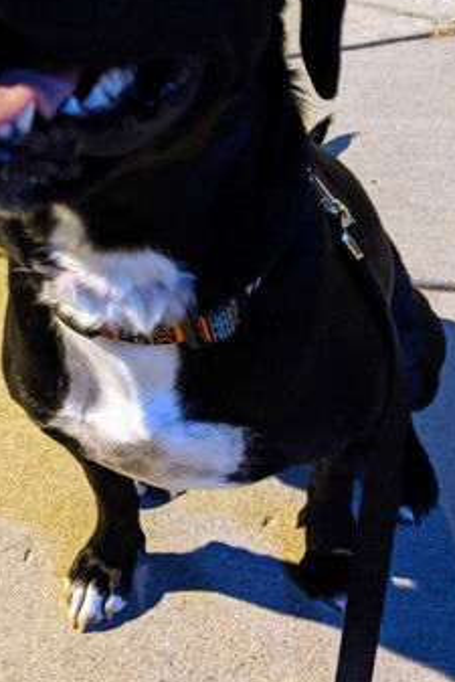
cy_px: 237
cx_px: 156
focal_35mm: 50
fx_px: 947
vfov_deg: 39.2
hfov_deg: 26.9
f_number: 1.73
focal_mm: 4.38
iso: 1481
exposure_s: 1/17.2
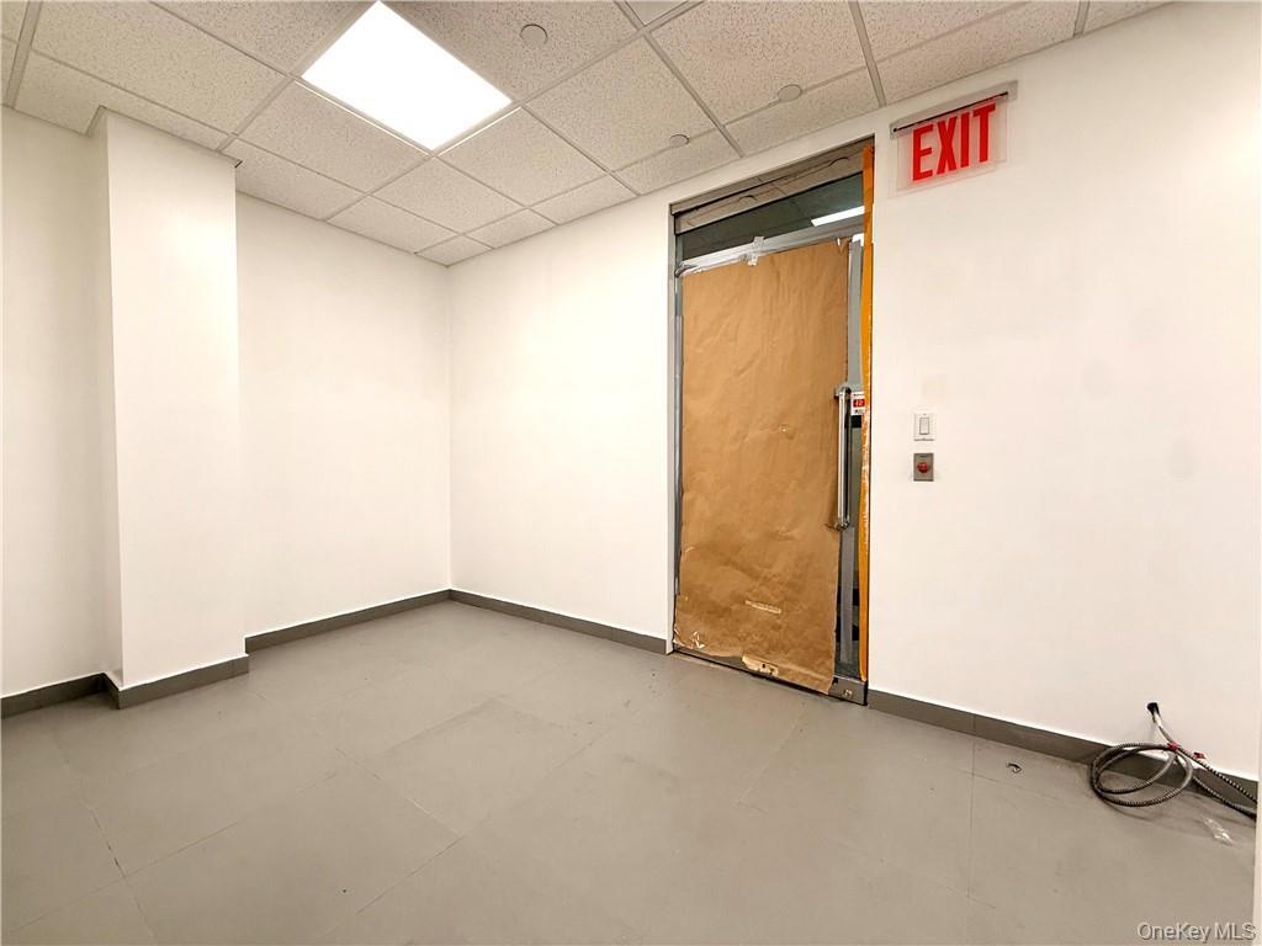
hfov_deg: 102.1
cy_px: 473
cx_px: 631
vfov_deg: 85.7
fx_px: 510
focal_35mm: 14
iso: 100
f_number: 2.2
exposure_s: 1/120
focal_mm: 2.22
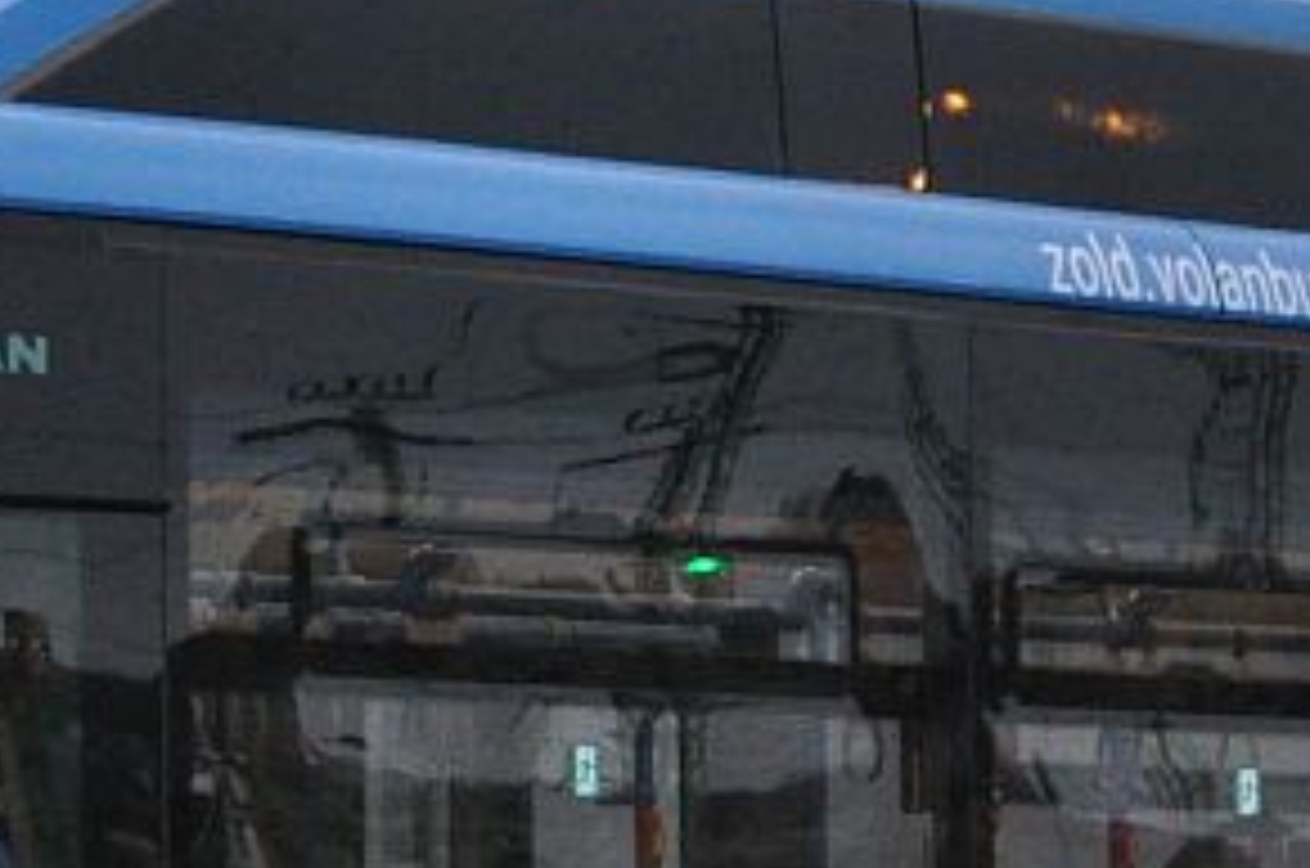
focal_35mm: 350
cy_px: 688
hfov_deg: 5.9
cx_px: 344
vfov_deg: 3.9
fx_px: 12715
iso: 1600
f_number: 4.8
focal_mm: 48
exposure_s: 1/200
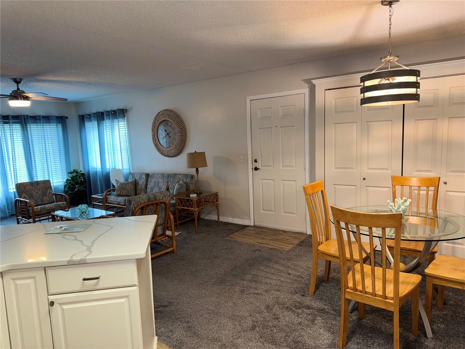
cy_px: 174
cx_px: 232
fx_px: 322
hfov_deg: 71.6
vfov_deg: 56.8
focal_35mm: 24
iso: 80
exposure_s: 1/23
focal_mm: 6.76
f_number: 1.78
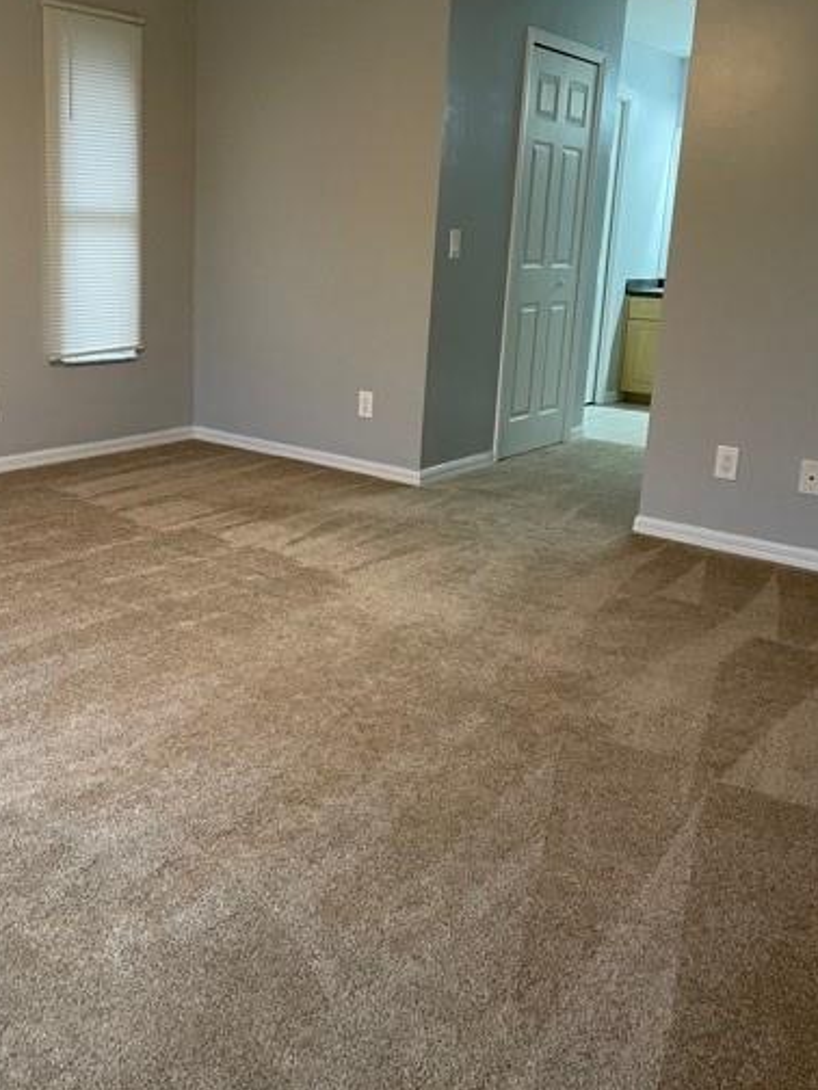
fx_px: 1040
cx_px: 320
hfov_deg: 42.7
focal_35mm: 33
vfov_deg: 55.1
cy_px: 456
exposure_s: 1/60
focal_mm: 4.2
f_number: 1.6
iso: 250
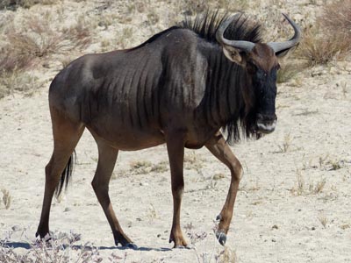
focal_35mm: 600
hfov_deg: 3.3
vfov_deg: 2.5
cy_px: 132
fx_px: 6084
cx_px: 176
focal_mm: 108
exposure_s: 1/1300
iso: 100
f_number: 4
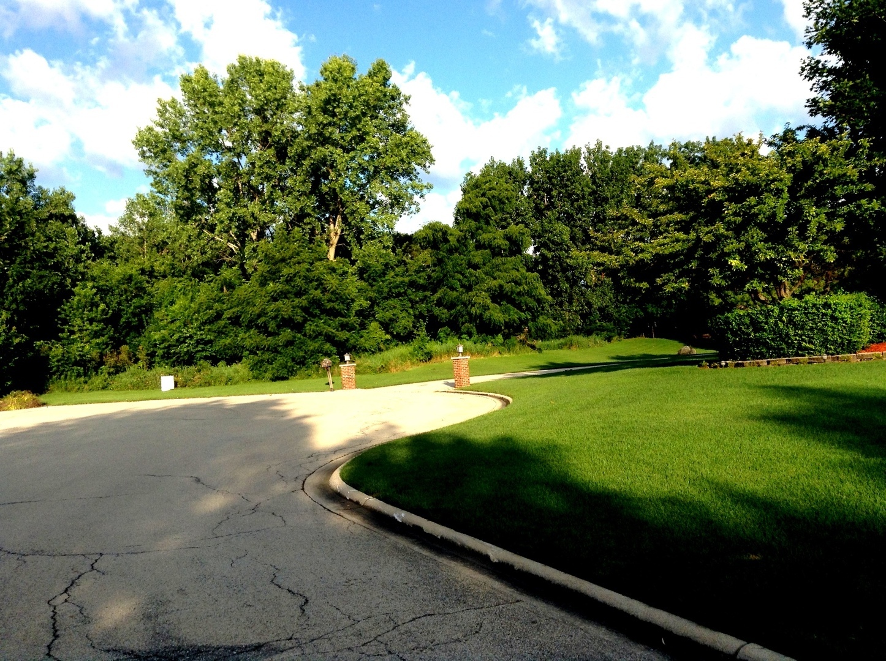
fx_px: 843
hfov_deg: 55.4
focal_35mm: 33
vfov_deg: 42.8
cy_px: 330
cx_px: 443
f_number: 2.4
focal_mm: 3.3
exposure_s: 1/644
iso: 32
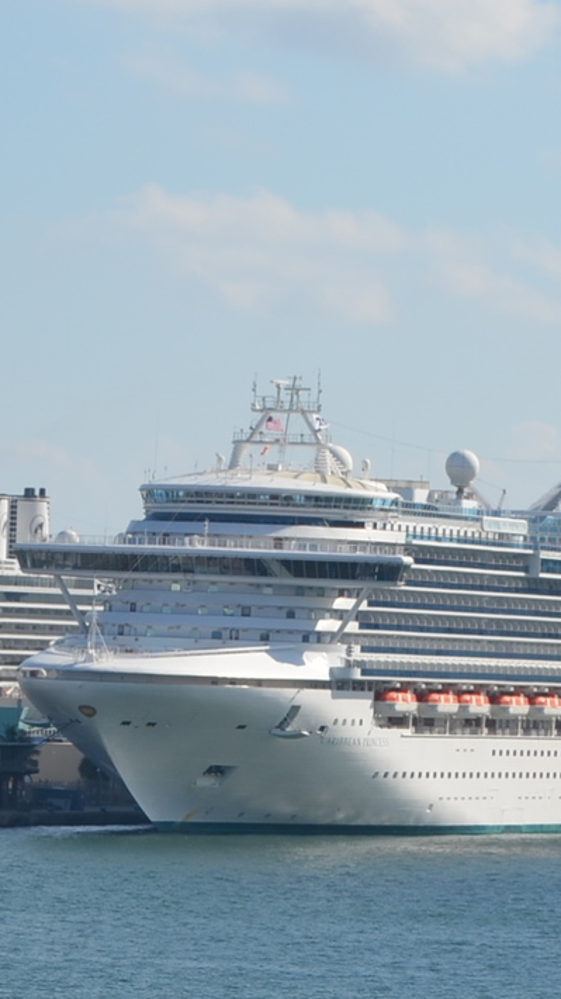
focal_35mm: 304
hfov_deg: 4.0
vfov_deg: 7.1
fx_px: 8041
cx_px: 135
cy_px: 763
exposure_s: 1/320
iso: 100
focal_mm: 55
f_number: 9
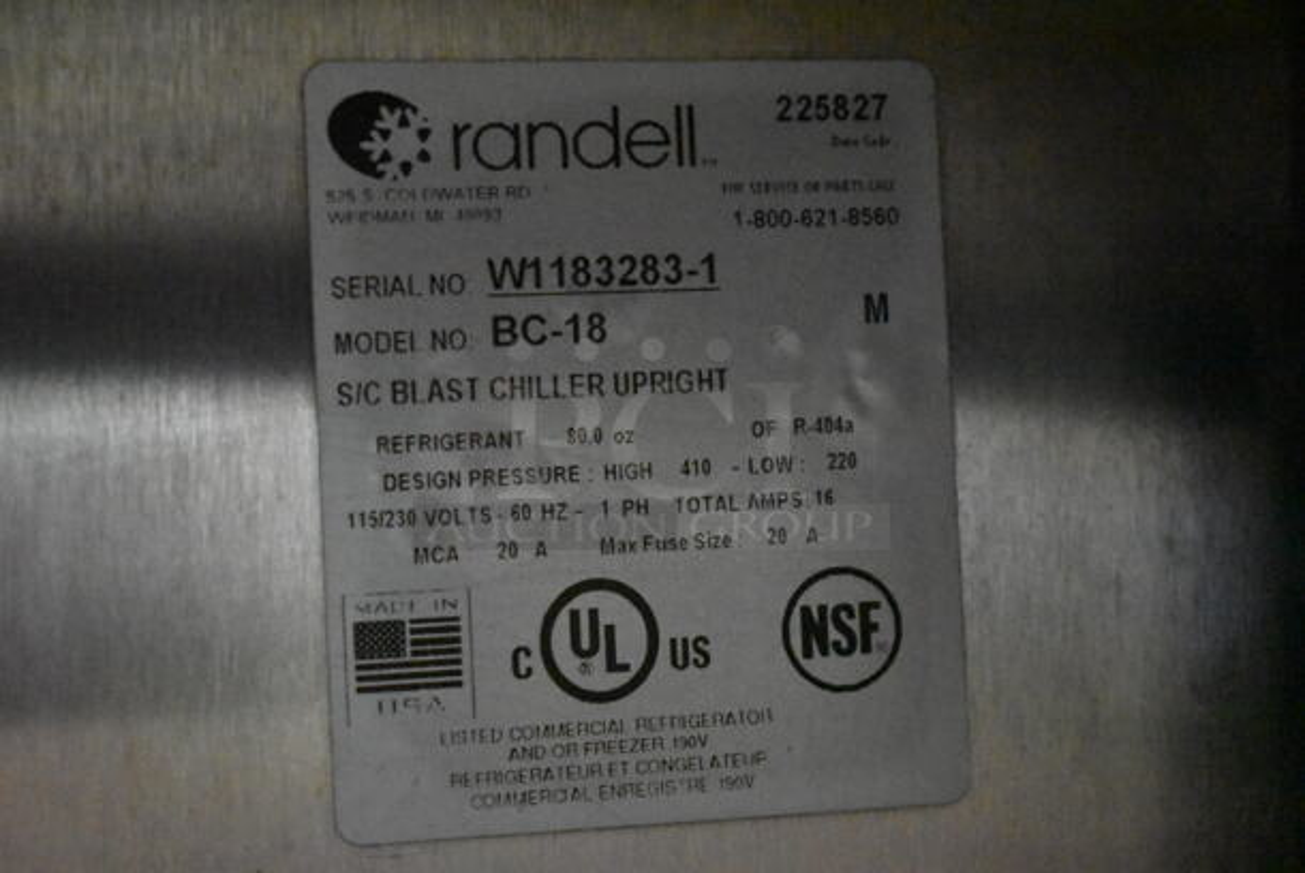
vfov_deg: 16.6
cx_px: 652
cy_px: 436
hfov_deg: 24.6
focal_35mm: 82
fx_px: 2993
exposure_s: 1/100
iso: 16000
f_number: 5.6
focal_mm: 55
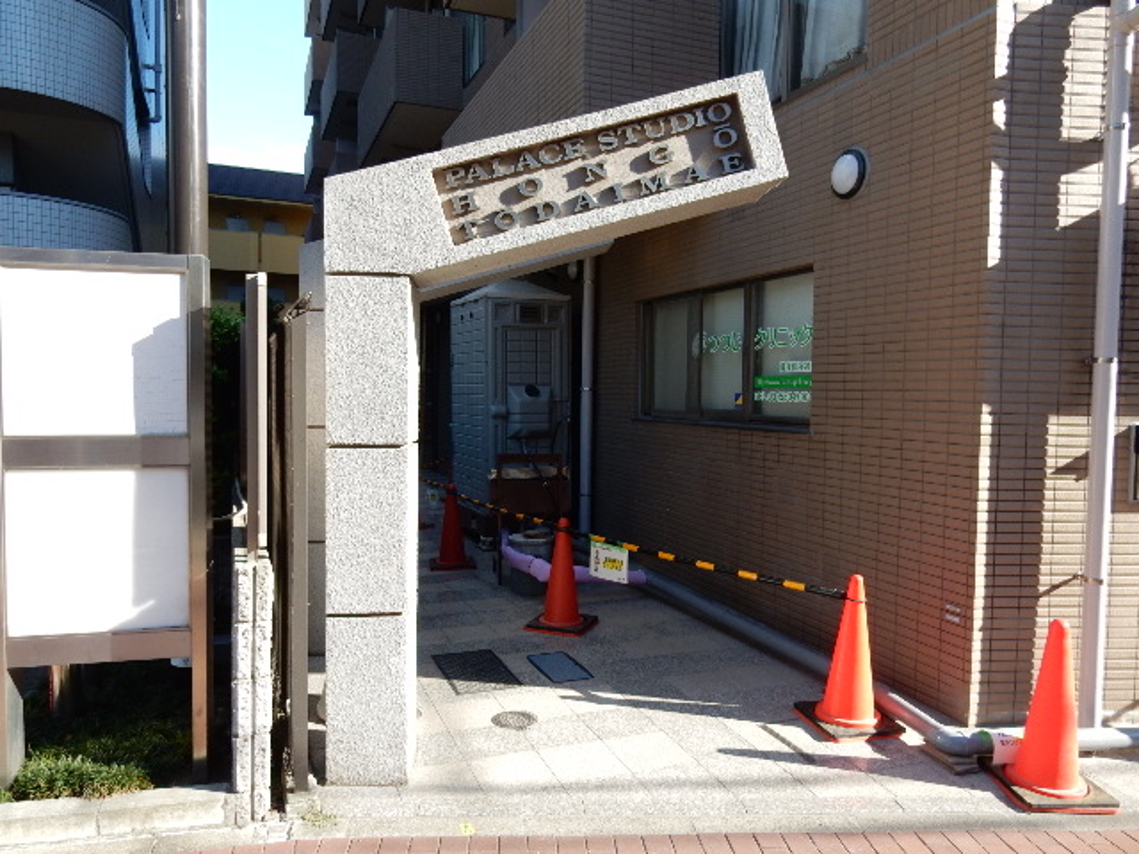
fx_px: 823
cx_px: 570
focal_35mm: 25
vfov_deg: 54.9
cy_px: 427
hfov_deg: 69.4
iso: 125
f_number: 3.7
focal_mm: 4.5
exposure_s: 1/250
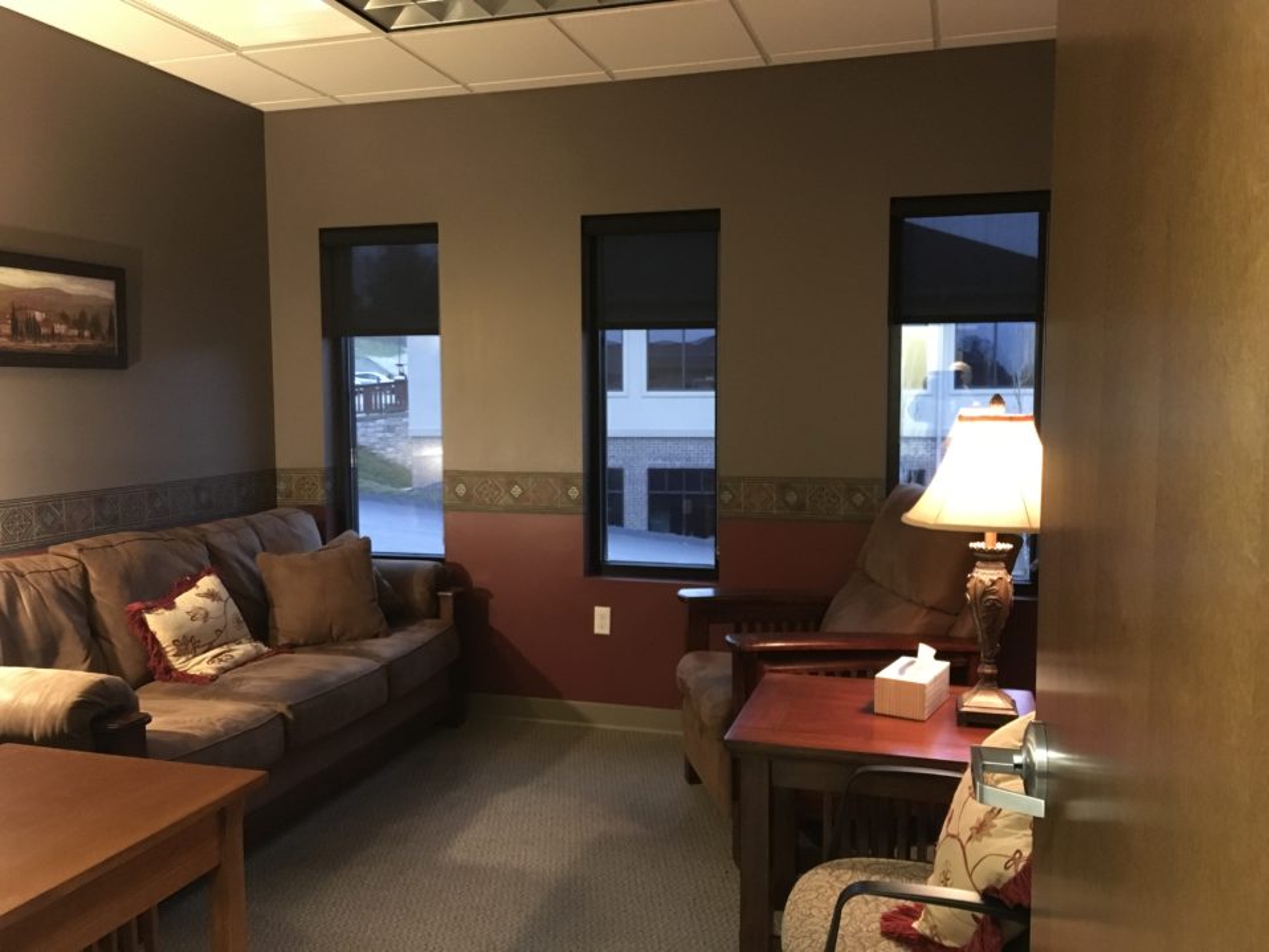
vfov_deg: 48.2
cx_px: 634
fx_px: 1063
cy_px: 476
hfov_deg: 61.6
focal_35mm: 29
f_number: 2.2
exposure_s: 1/15
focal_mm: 4.15
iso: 250
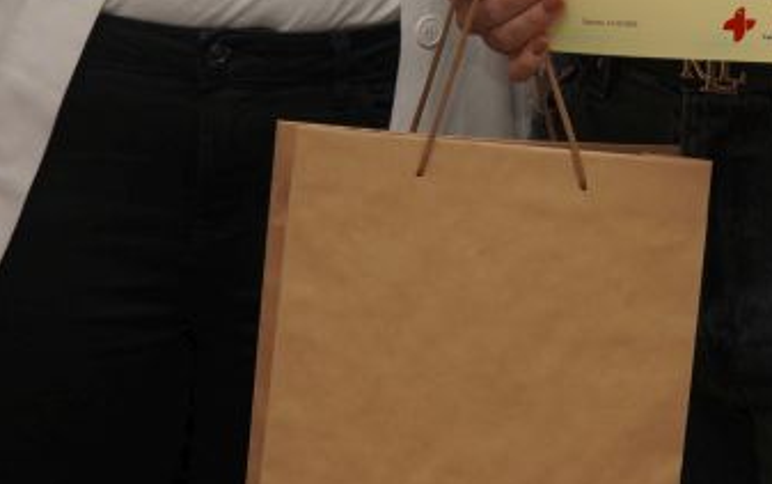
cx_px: 853
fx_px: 3769
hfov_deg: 11.5
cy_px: -239
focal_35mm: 179
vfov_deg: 7.2
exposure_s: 1/200
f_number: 4
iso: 100
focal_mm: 26.6
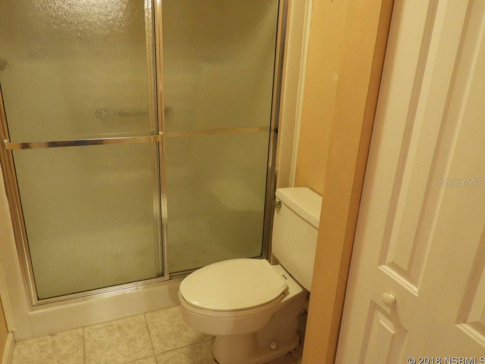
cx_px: 242
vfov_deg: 49.7
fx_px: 392
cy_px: 182
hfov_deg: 63.4
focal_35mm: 28
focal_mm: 5
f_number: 3.5
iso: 400
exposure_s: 1/15
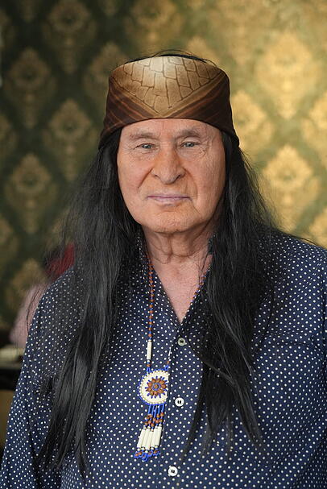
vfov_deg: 27.7
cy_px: 244
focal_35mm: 73
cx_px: 164
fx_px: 992
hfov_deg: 18.7
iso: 3200
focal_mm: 73
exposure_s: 1/160
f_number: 5.6
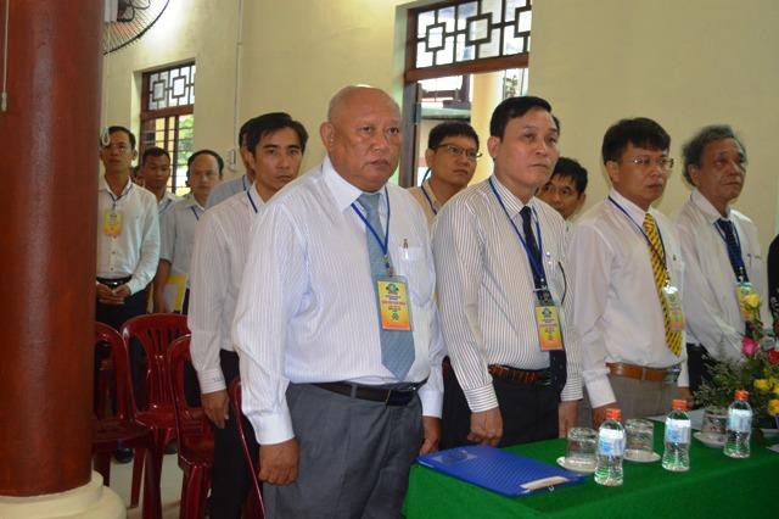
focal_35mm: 44
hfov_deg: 45.0
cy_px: 260
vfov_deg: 30.8
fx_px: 941
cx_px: 390
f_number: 4.5
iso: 800
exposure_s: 1/60
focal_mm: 29
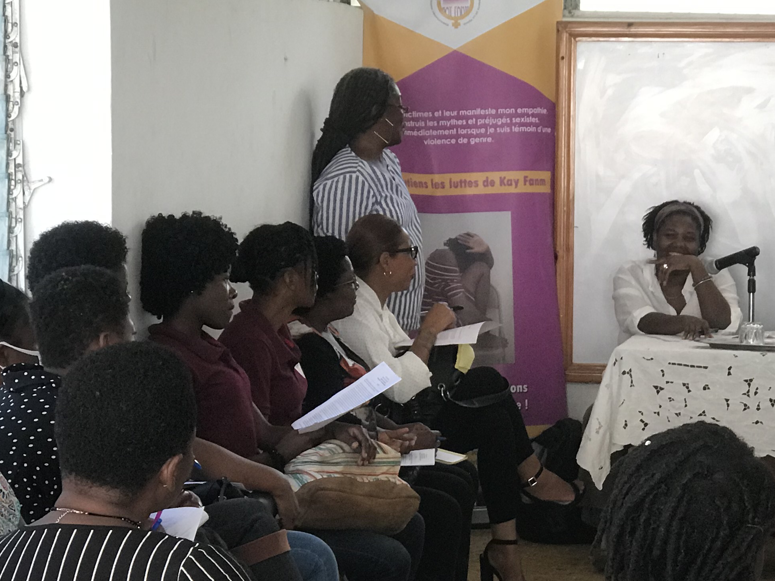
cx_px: 488
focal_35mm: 118
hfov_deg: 16.7
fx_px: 2642
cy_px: 498
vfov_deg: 12.5
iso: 80
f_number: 2.8
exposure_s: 1/50
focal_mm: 6.6
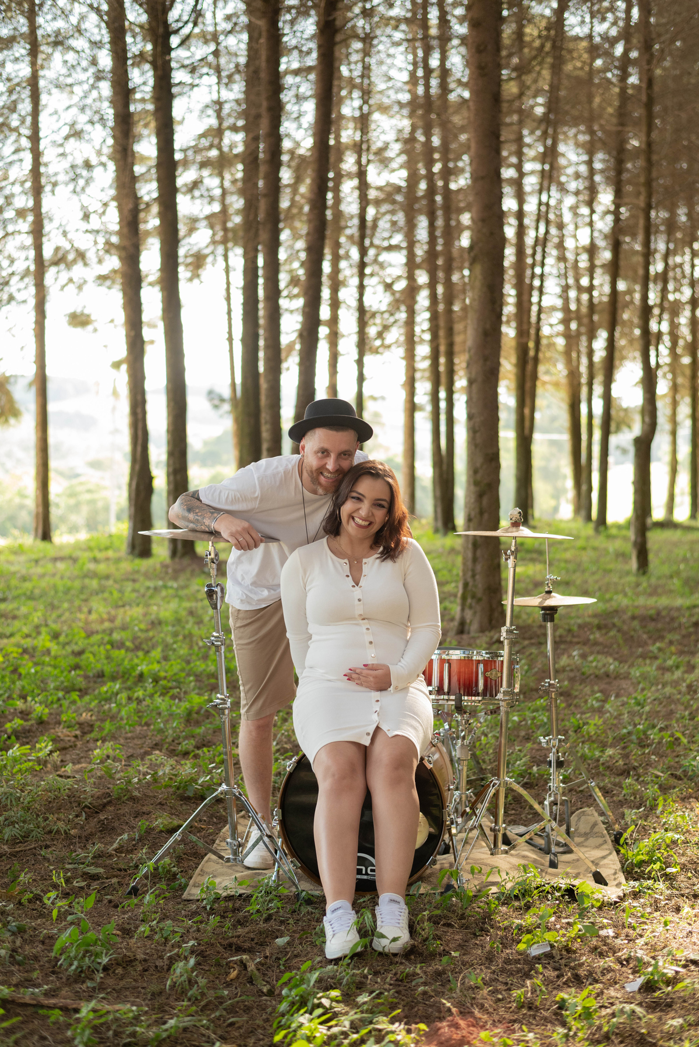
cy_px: 524
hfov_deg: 27.0
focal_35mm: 50
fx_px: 1455
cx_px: 350
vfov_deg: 39.6
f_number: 2.8
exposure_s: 1/320
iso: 500
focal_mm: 50
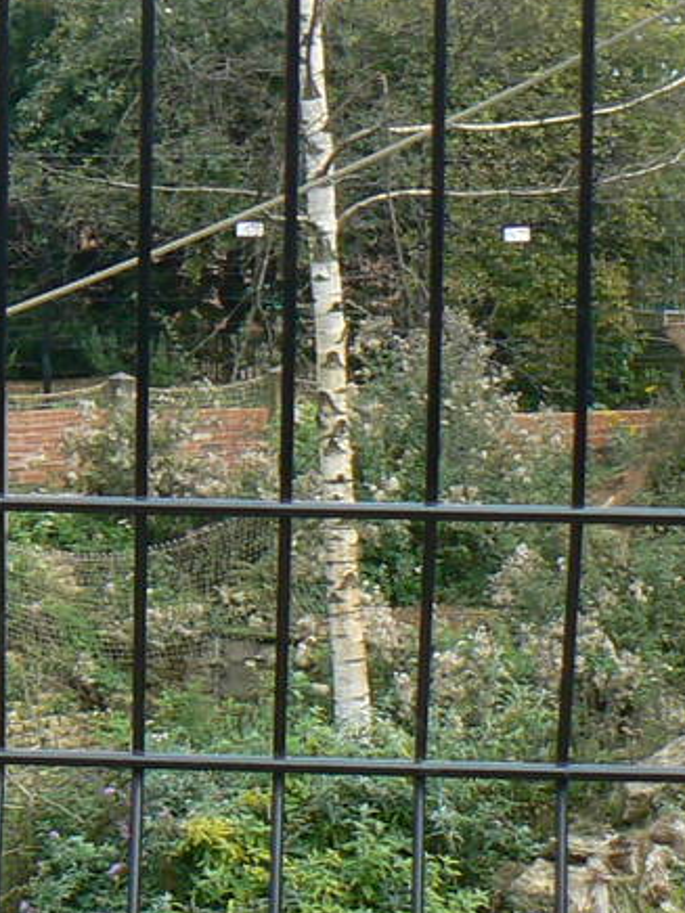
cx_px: -193
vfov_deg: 14.9
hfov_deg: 11.0
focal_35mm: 132
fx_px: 3483
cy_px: 371
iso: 80
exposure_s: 1/100
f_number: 5
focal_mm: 6
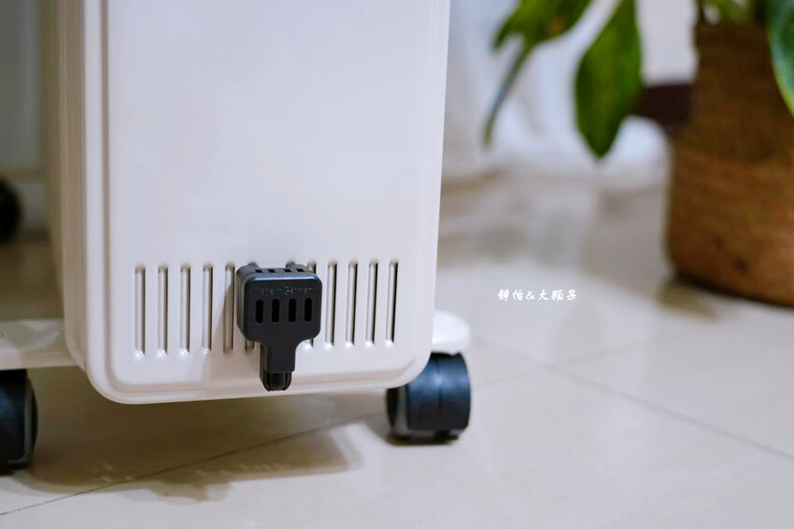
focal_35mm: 51
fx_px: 1124
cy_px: 264
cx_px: 397
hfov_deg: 38.9
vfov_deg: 26.5
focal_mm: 51
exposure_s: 1/60
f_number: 4
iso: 800
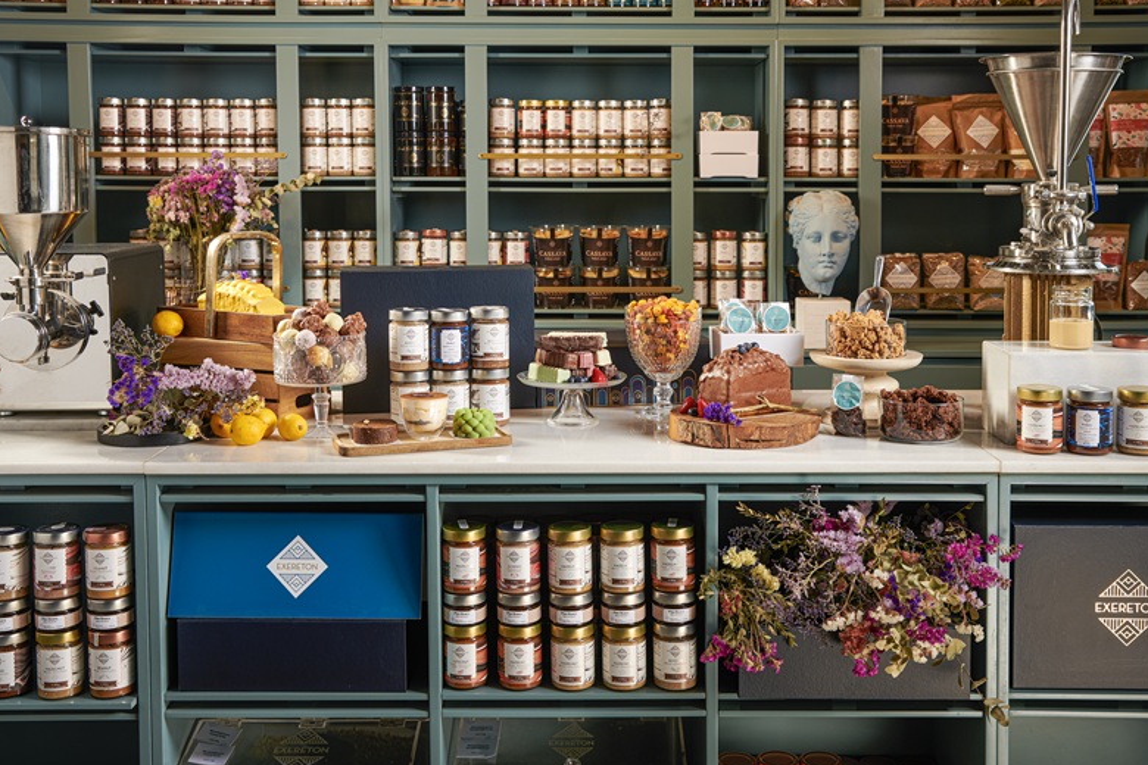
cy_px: 386
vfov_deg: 32.6
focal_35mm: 41
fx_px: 1307
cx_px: 577
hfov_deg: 47.4
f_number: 5.6
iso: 100
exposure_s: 1/125
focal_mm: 40
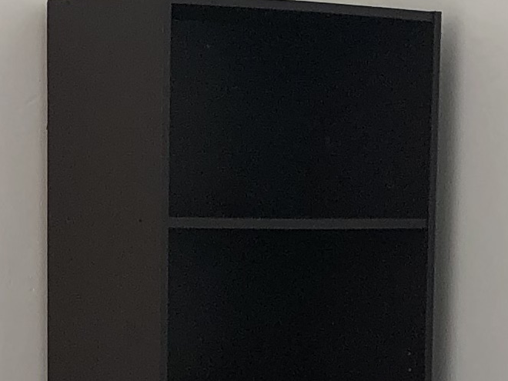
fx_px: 2509
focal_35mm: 171
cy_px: 543
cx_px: 221
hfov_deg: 11.6
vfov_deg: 8.5
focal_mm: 4
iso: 40
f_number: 1.8
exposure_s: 1/120
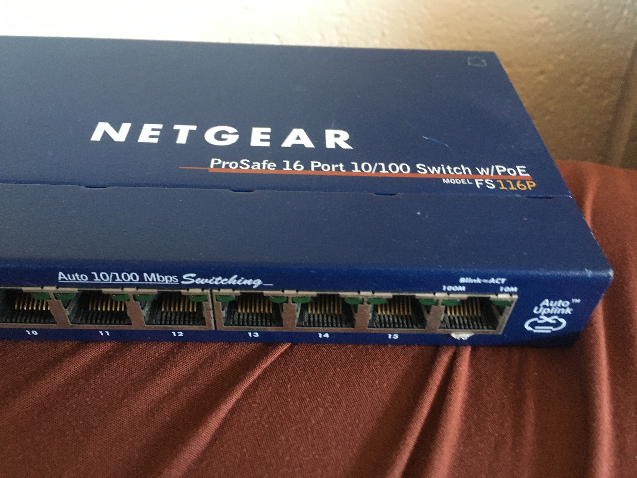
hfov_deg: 61.7
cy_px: 239
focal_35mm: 29
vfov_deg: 48.2
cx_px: 318
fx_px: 534
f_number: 2.2
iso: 200
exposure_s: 1/17
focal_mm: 4.15
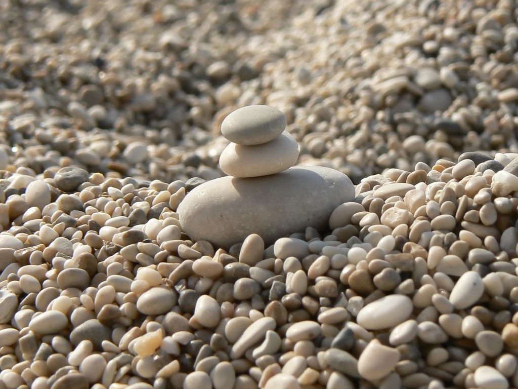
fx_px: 2140
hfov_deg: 13.8
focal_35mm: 143
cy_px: 194
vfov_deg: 10.4
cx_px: 259
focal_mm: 17.3
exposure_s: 1/400
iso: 80
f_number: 5.6
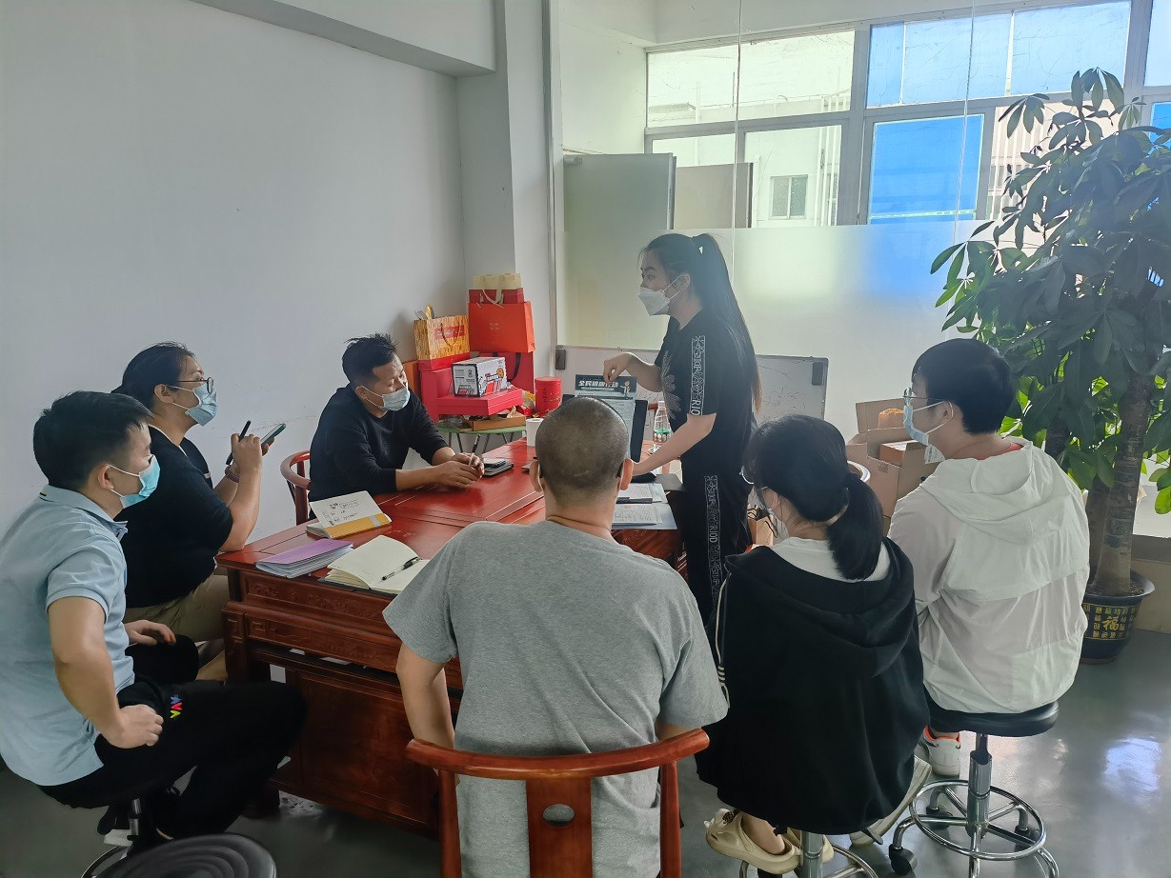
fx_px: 913
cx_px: 586
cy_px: 439
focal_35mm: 27
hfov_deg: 65.3
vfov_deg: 51.4
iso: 160
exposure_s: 1/100
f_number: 1.9
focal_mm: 6.67
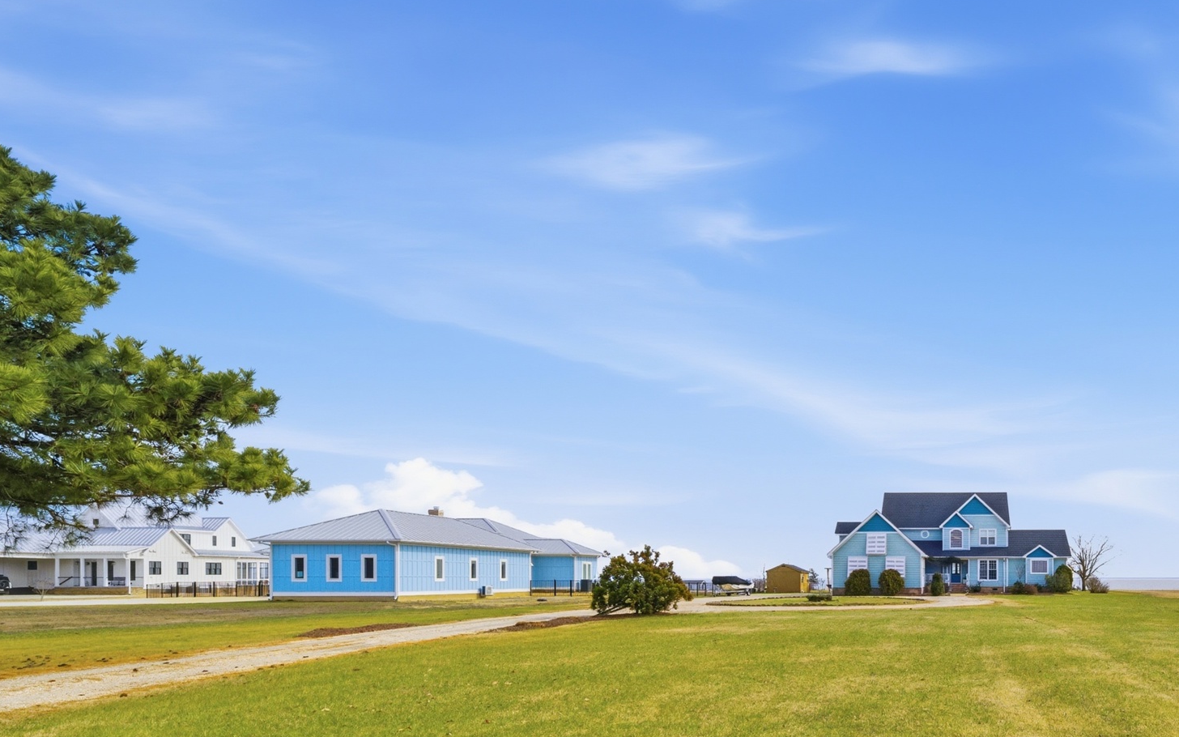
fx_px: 675
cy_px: 578
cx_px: 943
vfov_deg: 53.8
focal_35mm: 21
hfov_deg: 73.7
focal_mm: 12
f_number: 9
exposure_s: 1/3200
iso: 250
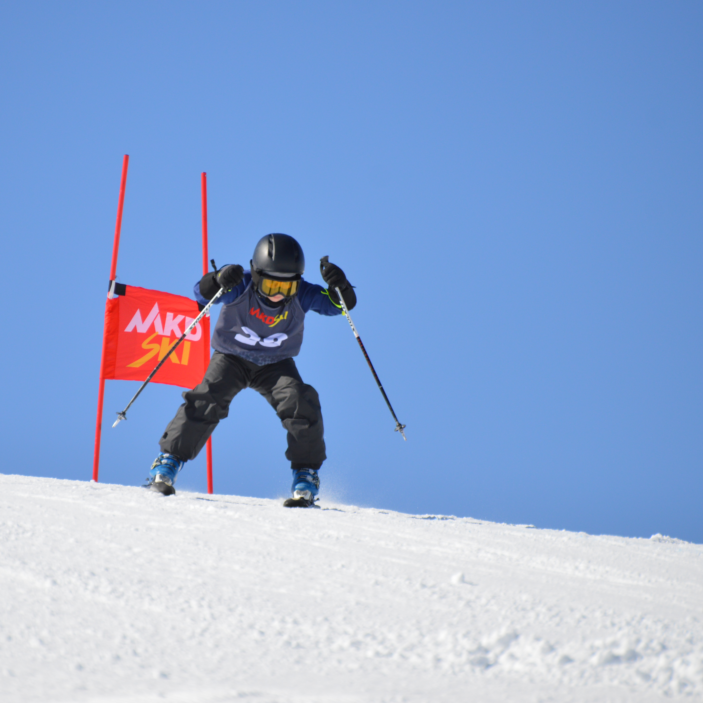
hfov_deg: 4.6
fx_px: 8823
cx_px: 274
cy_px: 352
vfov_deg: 4.6
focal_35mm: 384
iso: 280
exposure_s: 1/2000
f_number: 5.6
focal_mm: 200
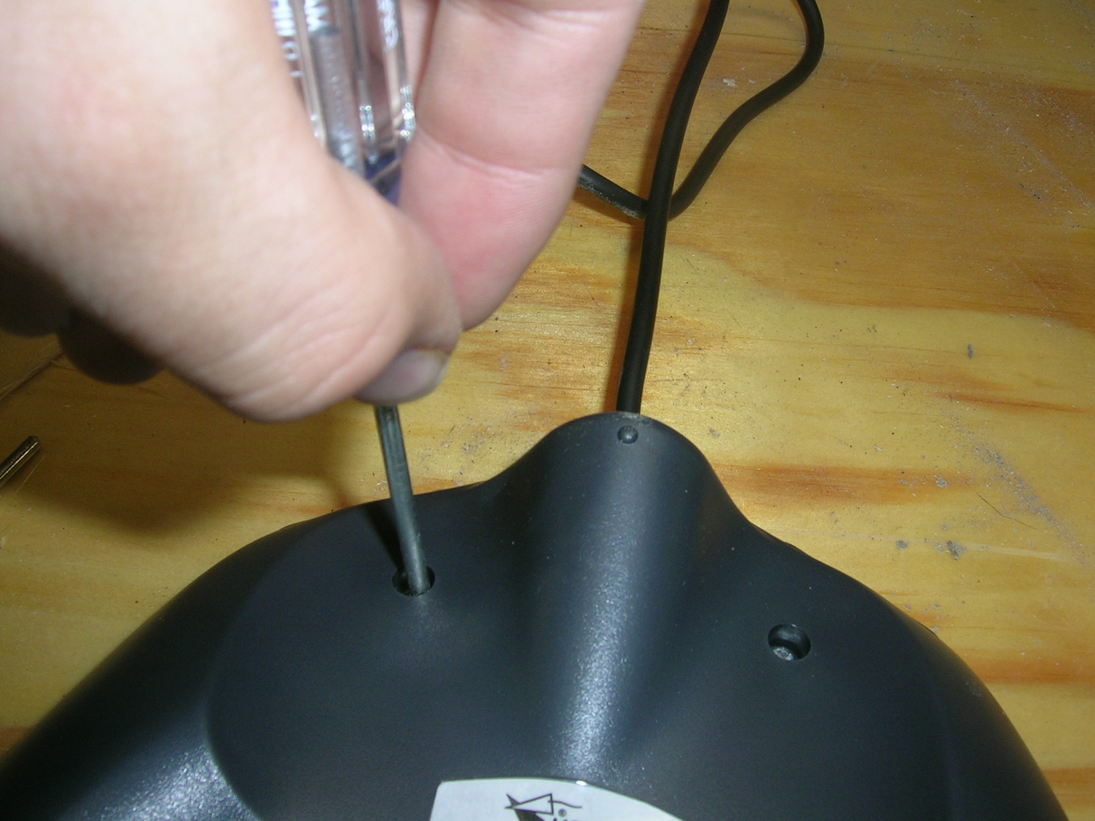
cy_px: 410
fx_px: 1107
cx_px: 548
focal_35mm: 35
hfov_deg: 52.6
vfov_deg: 40.7
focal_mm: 5.4
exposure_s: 1/60.1
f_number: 4.8
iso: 50
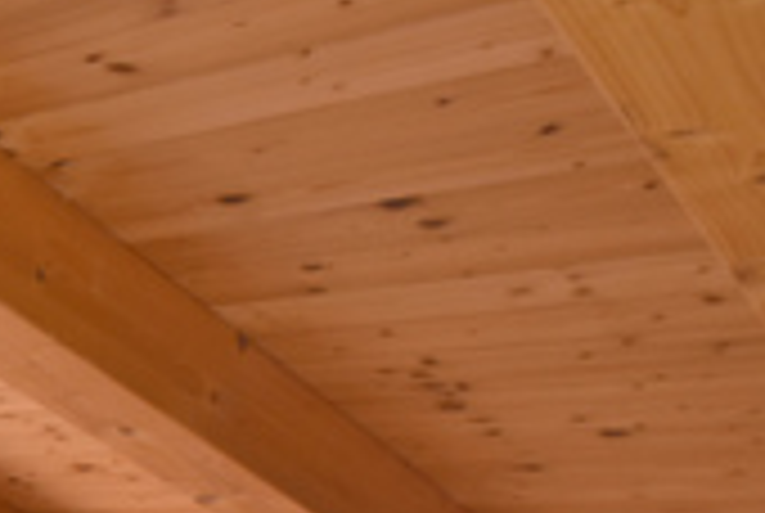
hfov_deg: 17.7
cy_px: 554
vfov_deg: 19.9
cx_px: -860
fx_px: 1405
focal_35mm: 66
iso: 400
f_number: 11
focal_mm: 10
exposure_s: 1/2
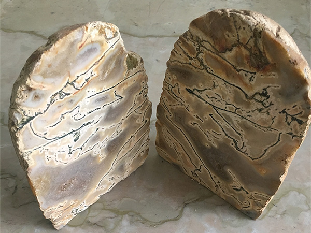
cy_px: 116
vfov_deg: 48.2
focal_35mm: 29
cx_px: 156
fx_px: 261
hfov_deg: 61.7
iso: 125
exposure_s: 1/33
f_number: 2.2
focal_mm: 4.15
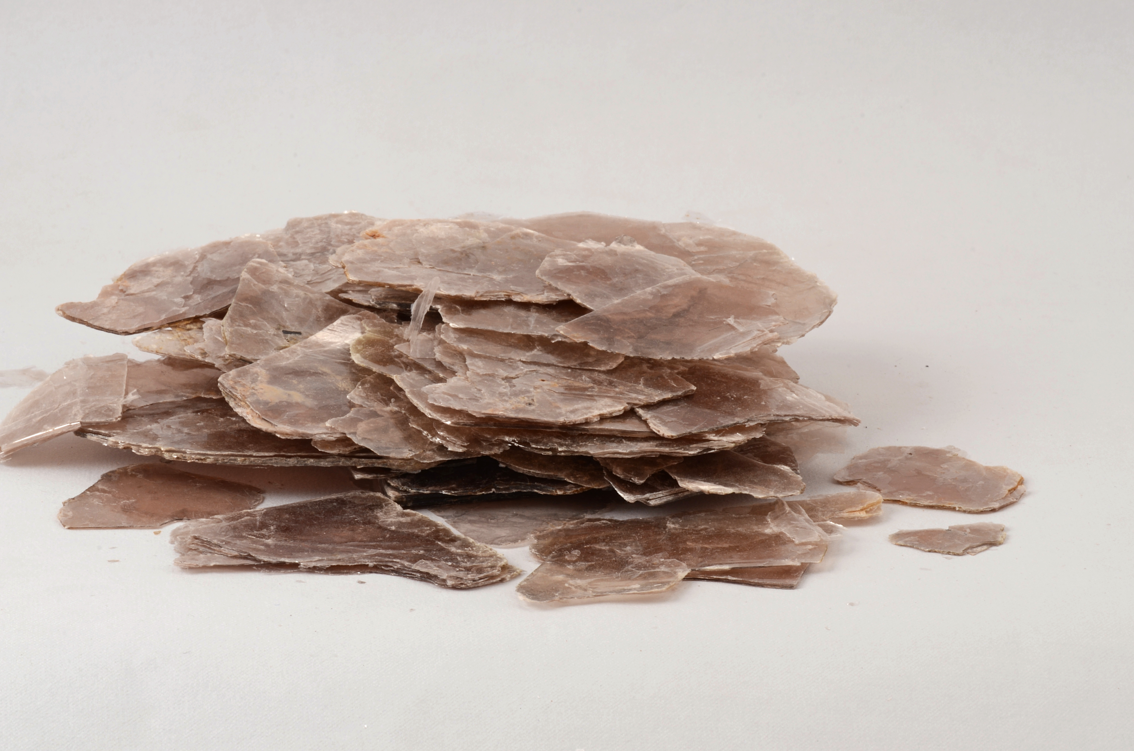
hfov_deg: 15.2
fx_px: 4244
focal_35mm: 135
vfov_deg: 10.1
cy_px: 376
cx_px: 567
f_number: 29
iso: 100
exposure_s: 1/160
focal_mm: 90
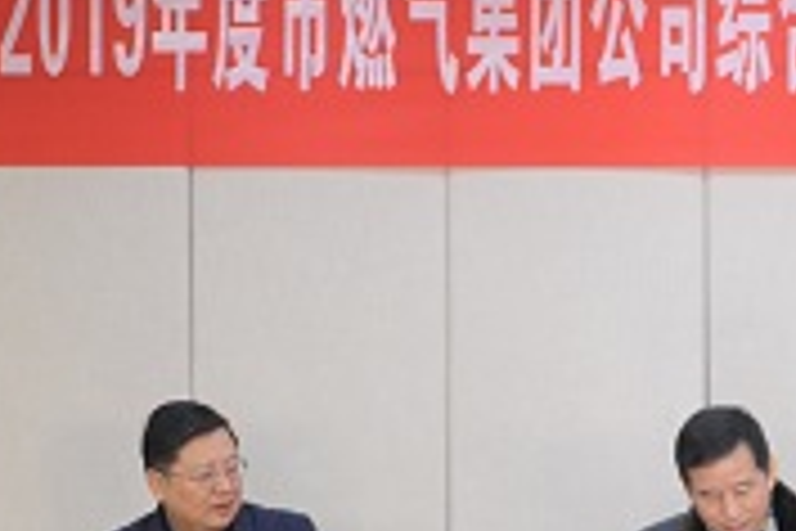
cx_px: 922
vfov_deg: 6.8
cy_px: 326
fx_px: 4488
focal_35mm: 203
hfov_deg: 10.0
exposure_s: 1/160
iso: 1600
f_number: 2.8
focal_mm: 60
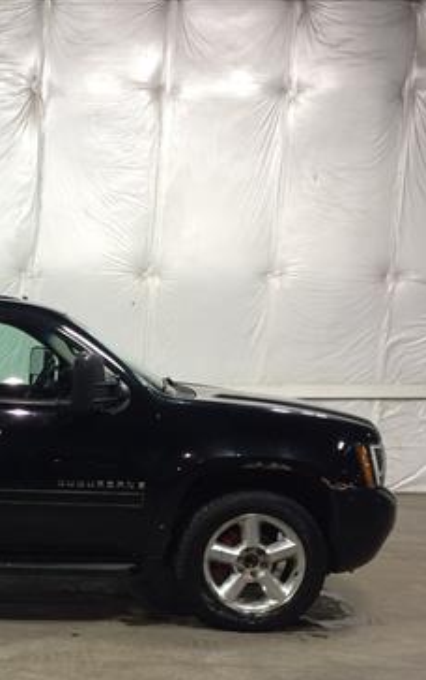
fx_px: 1002
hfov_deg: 22.3
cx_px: -77
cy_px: 446
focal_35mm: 54
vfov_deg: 37.2
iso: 80
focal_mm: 4.15
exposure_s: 1/30
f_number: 2.2
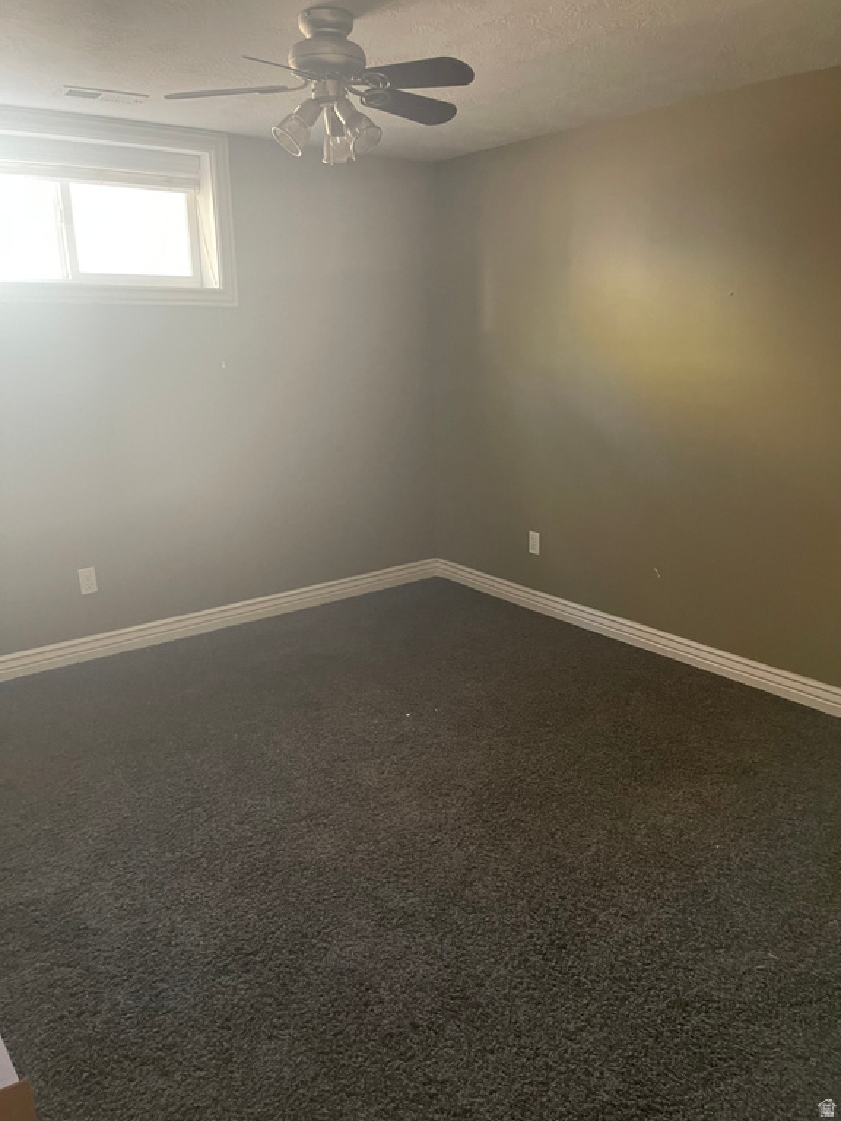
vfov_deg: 69.4
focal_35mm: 25
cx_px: 420
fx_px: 810
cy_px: 560
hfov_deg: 54.9
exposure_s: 1/36
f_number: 1.6
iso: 640
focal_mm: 5.1
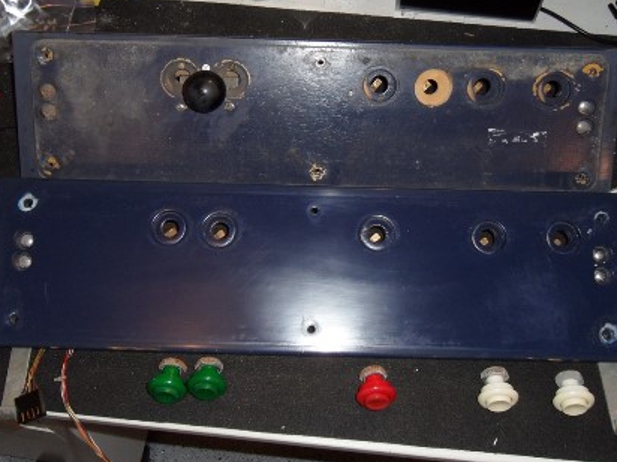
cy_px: 232
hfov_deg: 50.1
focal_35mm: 37
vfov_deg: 38.7
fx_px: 659
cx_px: 316
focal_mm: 6
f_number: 3.6
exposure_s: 1/45
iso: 200
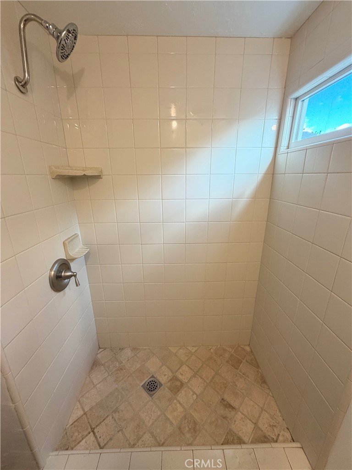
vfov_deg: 102.1
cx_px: 176
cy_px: 235
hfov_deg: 85.7
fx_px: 190
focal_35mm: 14
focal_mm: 2.22
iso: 160
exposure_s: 1/60
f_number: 2.2
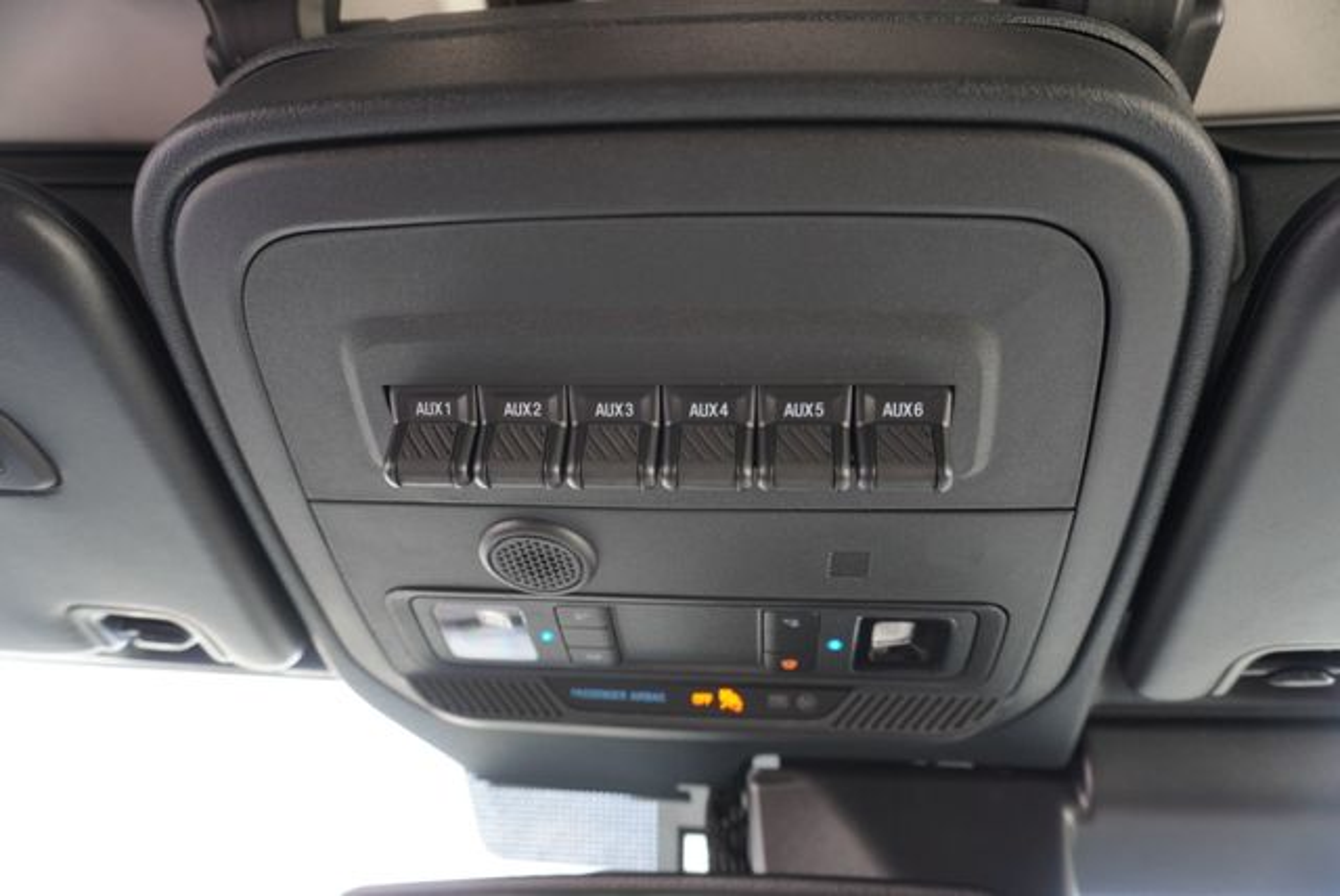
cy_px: 448
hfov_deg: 73.7
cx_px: 670
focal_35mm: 24
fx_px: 894
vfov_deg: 53.2
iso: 400
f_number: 4
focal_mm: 16
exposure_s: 1/60
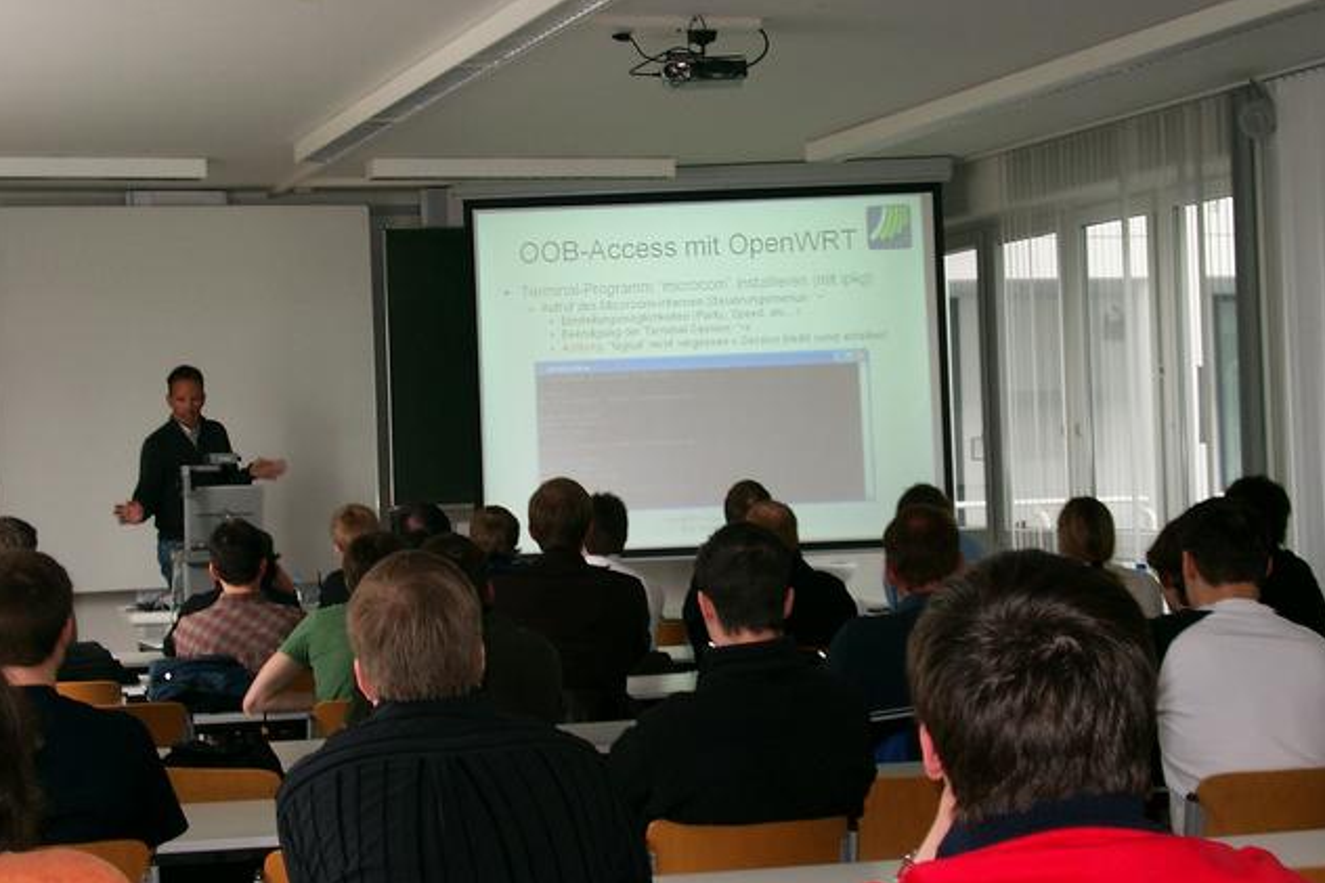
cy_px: 417
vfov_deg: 17.5
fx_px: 2870
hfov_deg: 26.0
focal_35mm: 78
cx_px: 662
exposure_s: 1/60
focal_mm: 15.2
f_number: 3.8
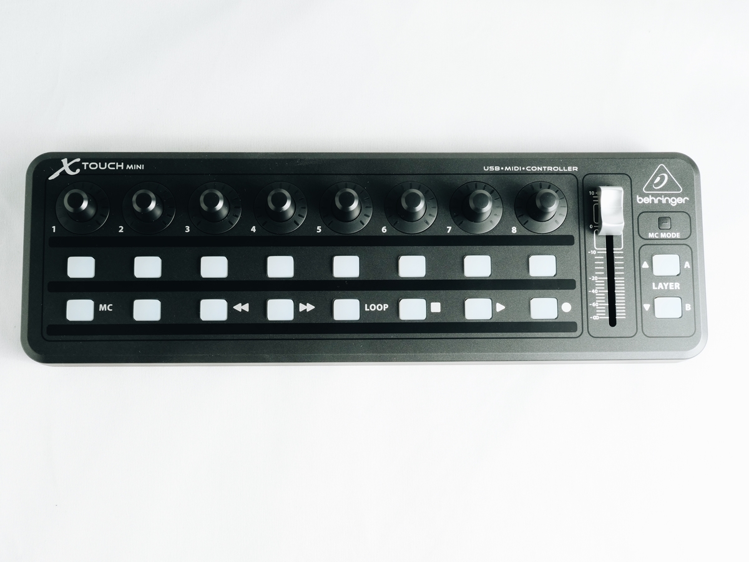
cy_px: 281
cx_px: 374
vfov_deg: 23.7
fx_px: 1342
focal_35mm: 62
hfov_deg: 31.2
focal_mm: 31
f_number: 9
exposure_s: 1/60
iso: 200
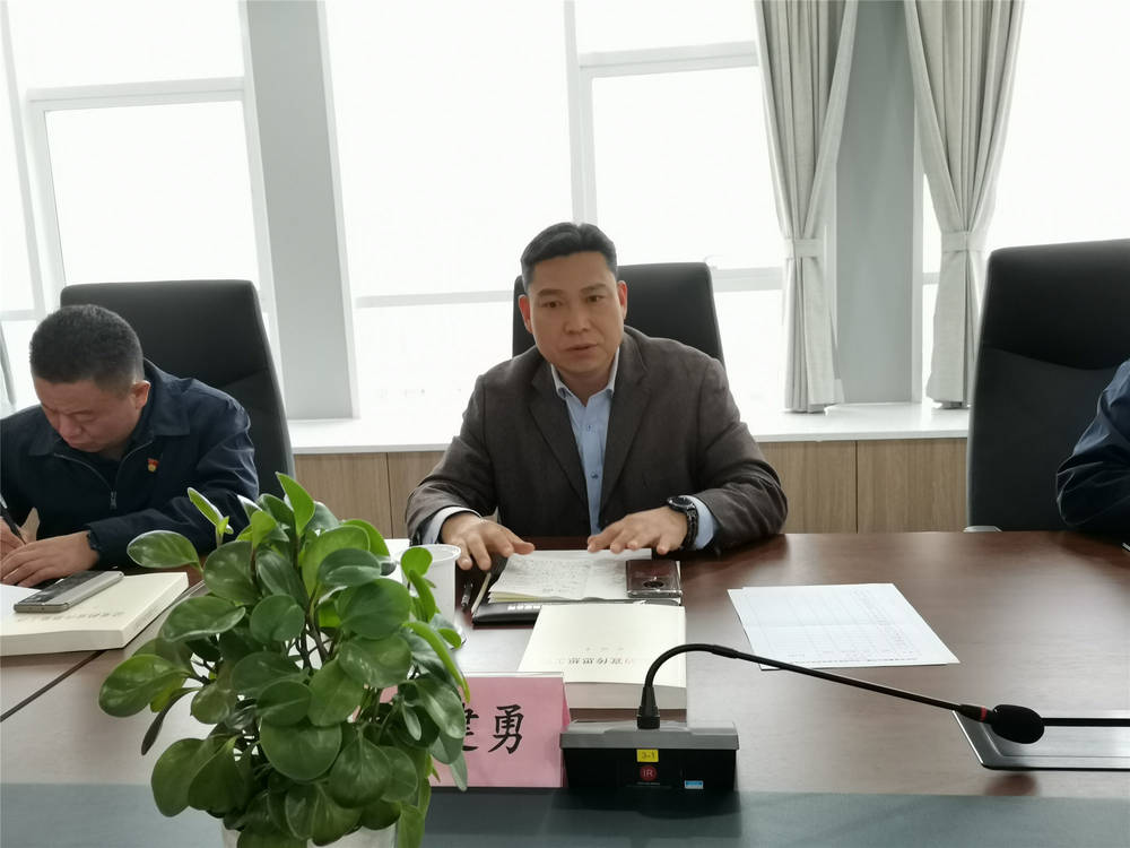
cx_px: 565
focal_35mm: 32
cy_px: 424
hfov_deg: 56.8
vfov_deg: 44.2
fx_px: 1045
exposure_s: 1/50
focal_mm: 4.75
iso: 250
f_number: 1.8
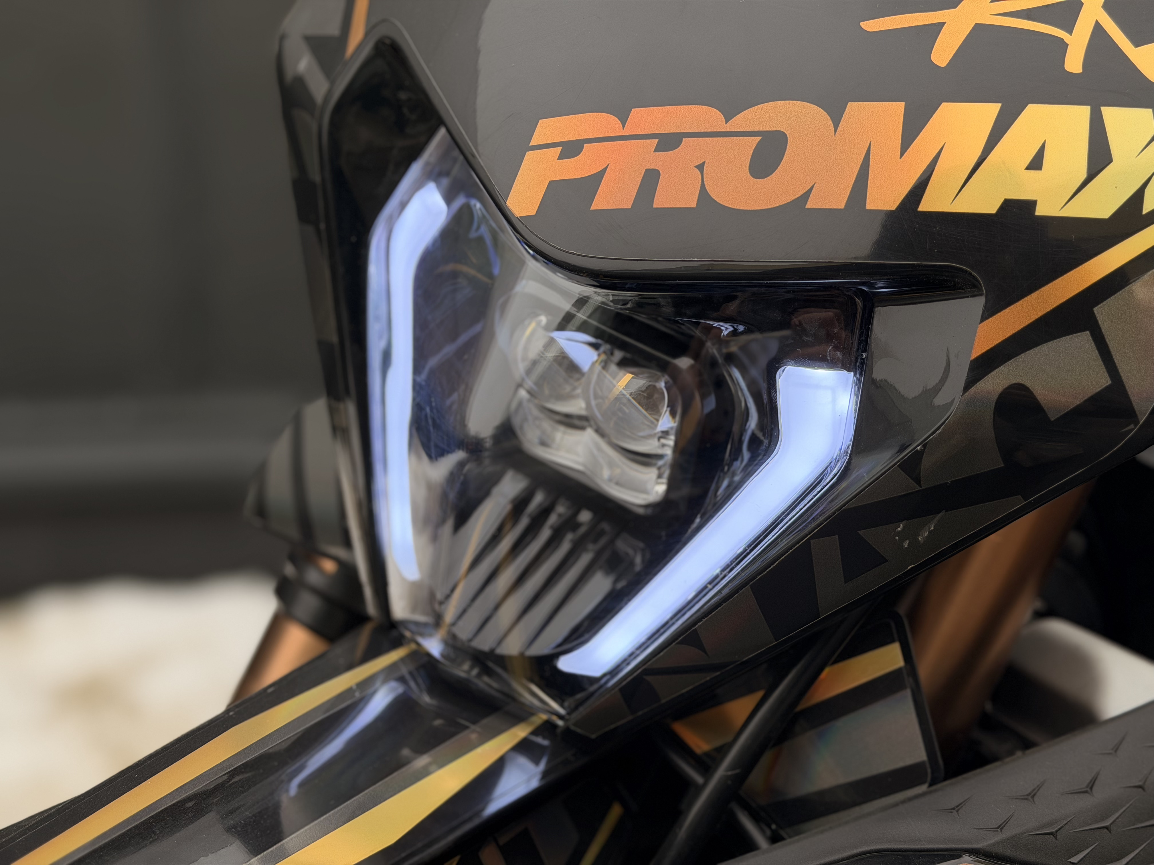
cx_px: 577
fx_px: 1600
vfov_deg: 30.3
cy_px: 432
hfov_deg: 39.7
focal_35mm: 48
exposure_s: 1/538
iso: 64
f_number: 1.78
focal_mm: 6.76
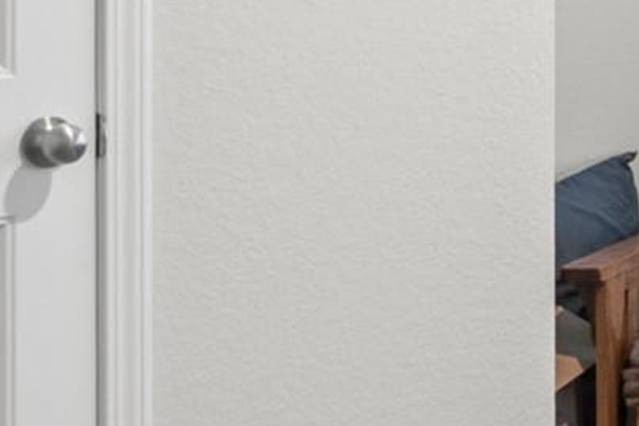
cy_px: -71
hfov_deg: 15.4
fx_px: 1970
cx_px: 1204
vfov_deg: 12.1
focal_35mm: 111
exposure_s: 1/1.25
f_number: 9
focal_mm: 12
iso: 250
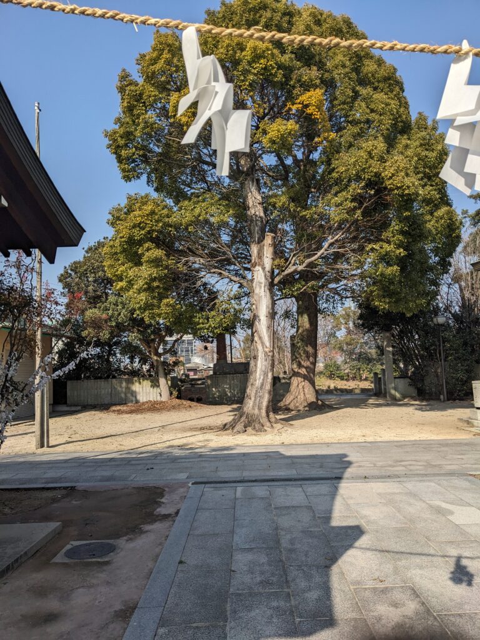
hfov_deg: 51.4
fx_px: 499
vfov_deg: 65.3
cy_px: 320
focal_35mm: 27
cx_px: 240
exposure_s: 1/3906
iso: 50
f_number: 1.73
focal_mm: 4.38
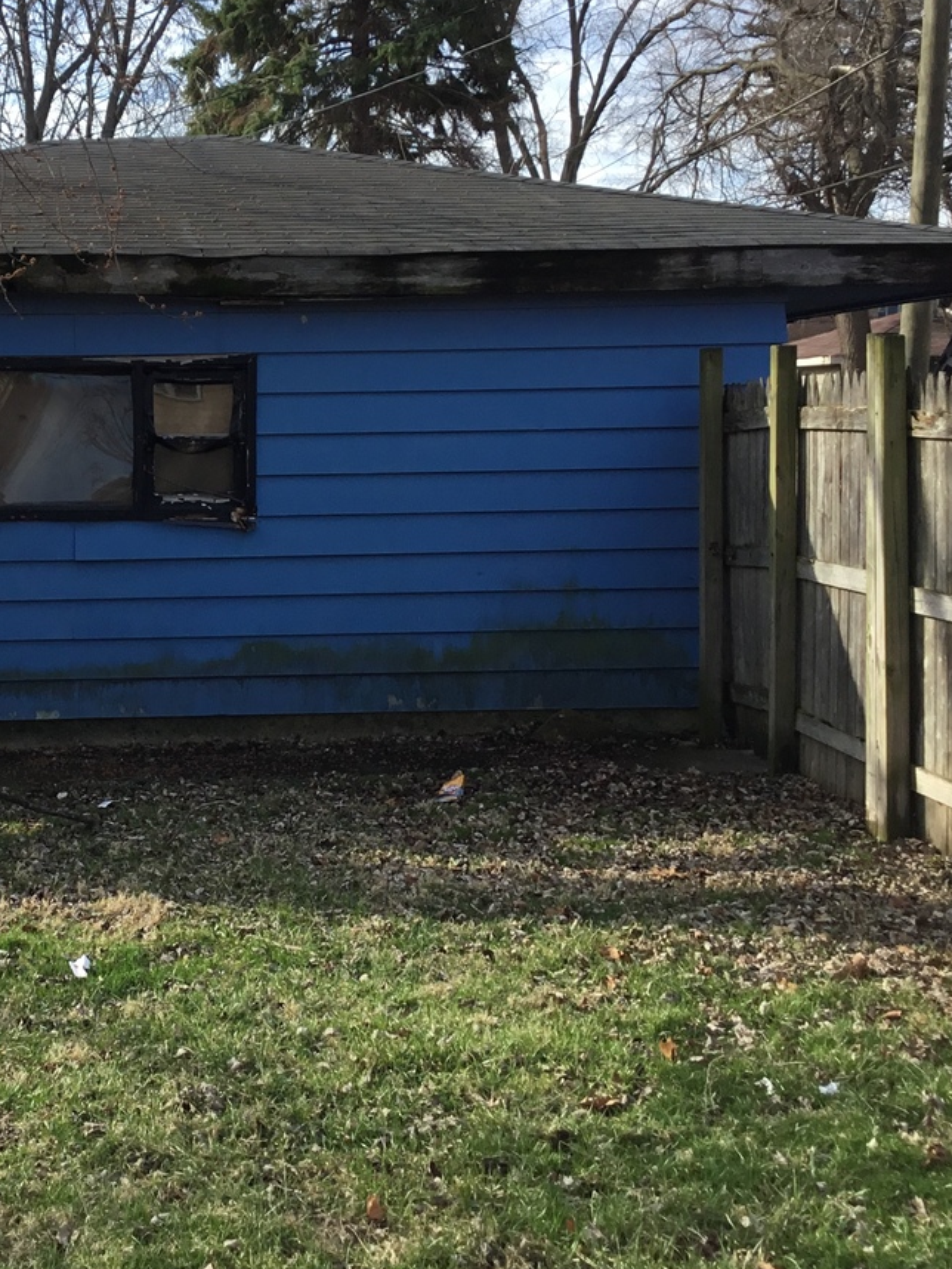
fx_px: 1906
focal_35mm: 52
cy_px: 575
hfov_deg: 27.3
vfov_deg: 36.8
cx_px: 151
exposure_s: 1/488
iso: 25
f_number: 2.4
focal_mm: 3.3
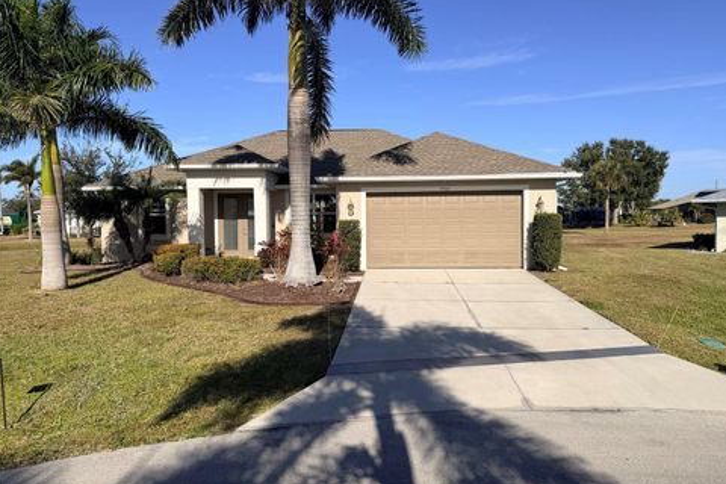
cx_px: 377
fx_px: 524
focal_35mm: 26
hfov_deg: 69.4
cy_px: 231
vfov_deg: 49.5
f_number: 1.78
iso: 80
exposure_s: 1/7353
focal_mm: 6.76
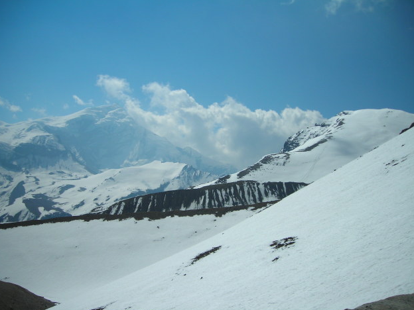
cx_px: 203
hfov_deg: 47.9
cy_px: 154
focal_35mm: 39
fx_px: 466
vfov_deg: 36.8
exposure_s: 1/579
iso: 50
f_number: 6.4
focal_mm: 6.3
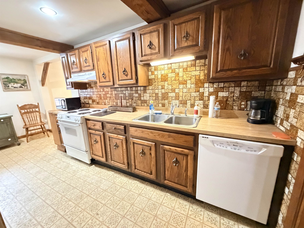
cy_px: 114
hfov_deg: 102.1
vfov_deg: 85.7
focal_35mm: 14
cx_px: 152
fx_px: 123
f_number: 2.2
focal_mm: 2.22
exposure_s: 1/30
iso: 2000
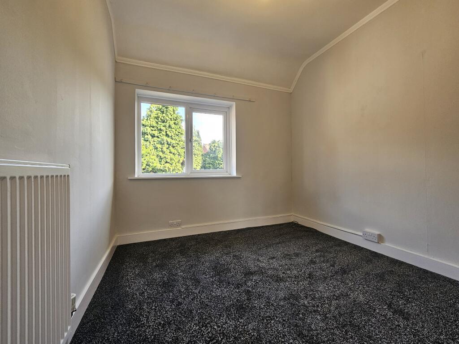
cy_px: 172
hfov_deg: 106.2
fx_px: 172
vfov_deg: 89.9
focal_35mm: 13
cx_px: 230
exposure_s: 1/100
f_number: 2.2
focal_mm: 2.2
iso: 80
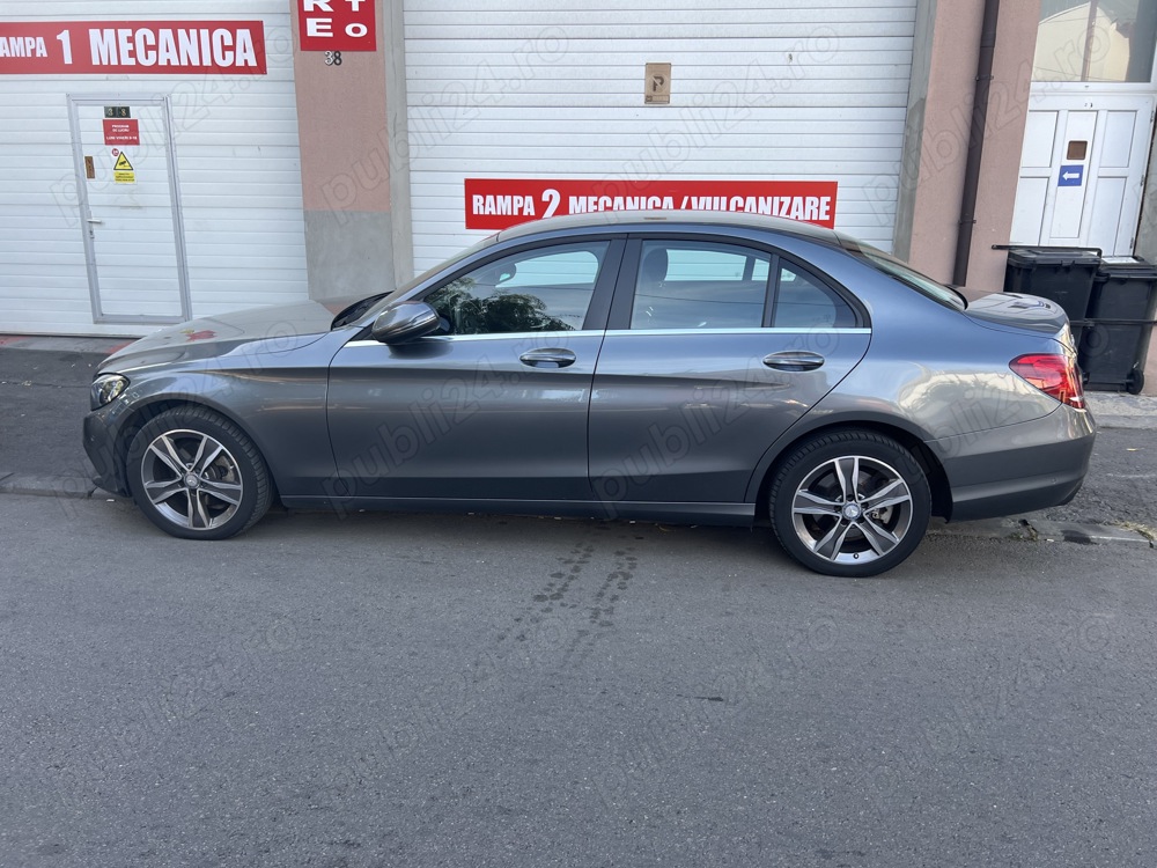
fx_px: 869
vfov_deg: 53.1
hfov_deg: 67.3
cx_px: 578
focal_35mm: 26
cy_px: 434
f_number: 1.5
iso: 50
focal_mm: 5.7
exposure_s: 1/374
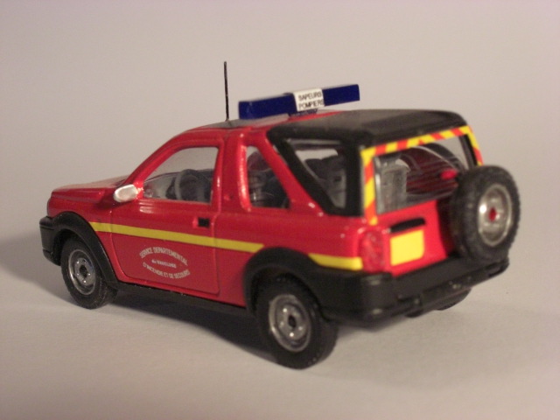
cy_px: 210
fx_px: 1100
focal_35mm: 68
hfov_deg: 28.6
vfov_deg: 21.6
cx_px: 280
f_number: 4
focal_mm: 14.2
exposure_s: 1/100
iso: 800
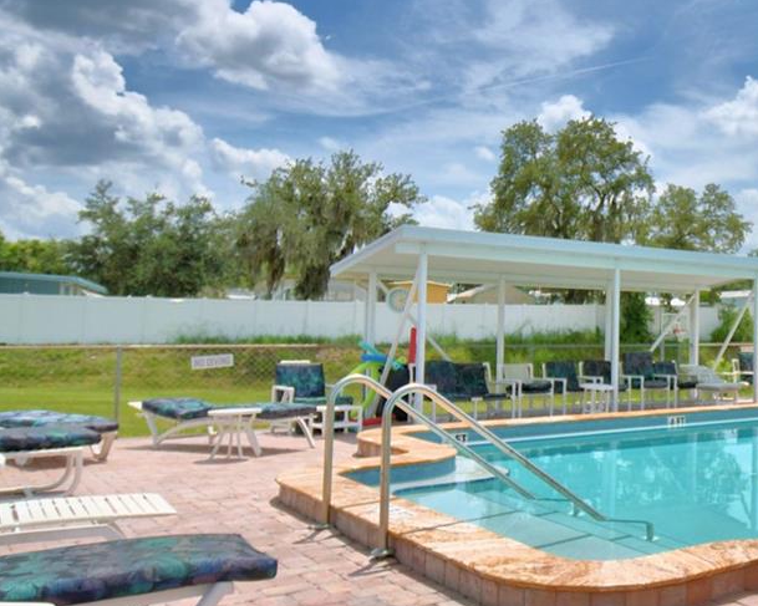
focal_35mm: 37
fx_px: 830
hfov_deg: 43.1
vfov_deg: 40.1
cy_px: 280
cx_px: 734
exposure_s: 1/2500
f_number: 4.5
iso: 100
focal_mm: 10
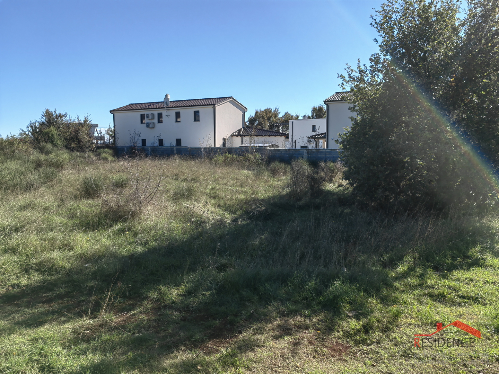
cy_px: 187
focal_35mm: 27
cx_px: 250
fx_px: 389
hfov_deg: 65.3
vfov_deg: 51.4
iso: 50
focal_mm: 5.54
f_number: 1.8
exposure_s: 1/2342
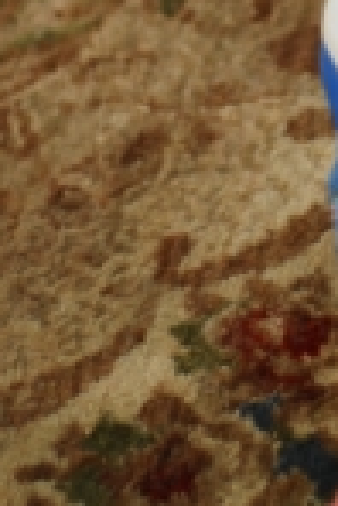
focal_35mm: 227
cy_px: -239
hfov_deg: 6.0
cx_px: 485
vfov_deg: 8.9
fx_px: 3189
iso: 200
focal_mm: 50
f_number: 2
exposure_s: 1/60
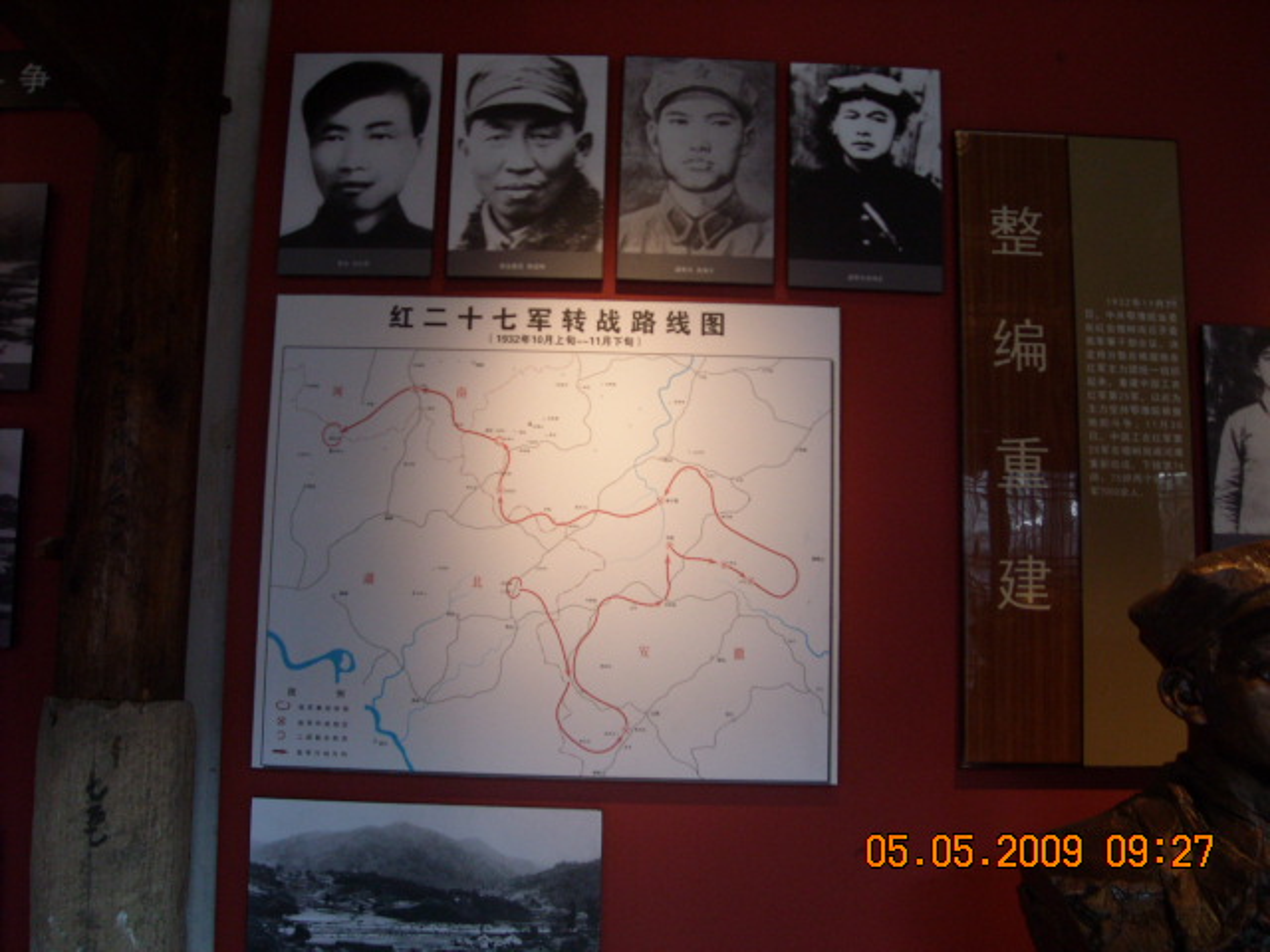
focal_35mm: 35
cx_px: 635
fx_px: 1284
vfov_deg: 40.7
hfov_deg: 52.6
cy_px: 476
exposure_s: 1/60
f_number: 2.8
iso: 175
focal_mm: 5.7
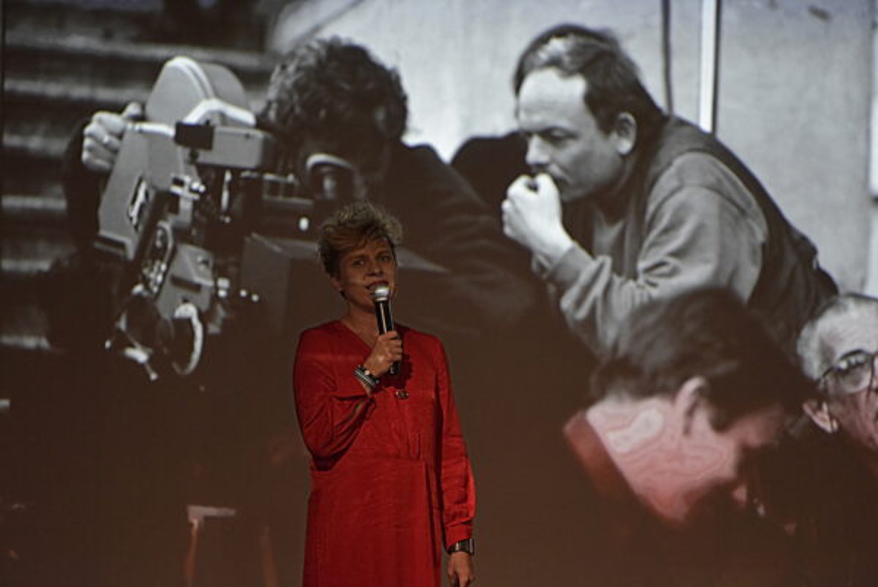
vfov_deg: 6.9
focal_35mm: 200
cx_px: 439
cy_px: 294
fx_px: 4881
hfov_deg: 10.3
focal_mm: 200
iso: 5000
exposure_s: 1/400
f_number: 2.8
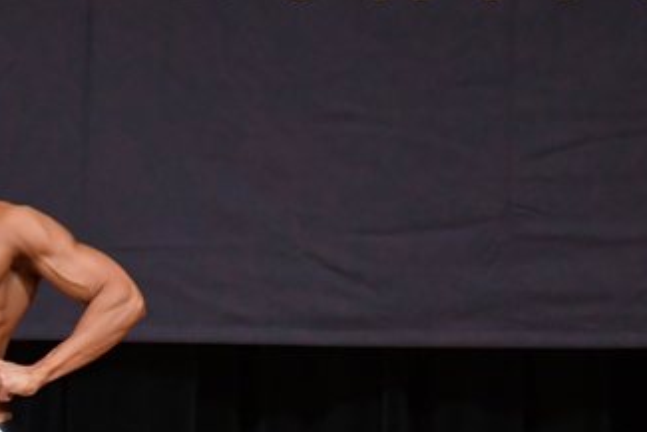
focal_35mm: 643
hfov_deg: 3.2
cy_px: 476
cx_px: -31
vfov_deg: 2.1
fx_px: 11561
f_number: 5.6
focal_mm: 180
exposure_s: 1/400
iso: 4000
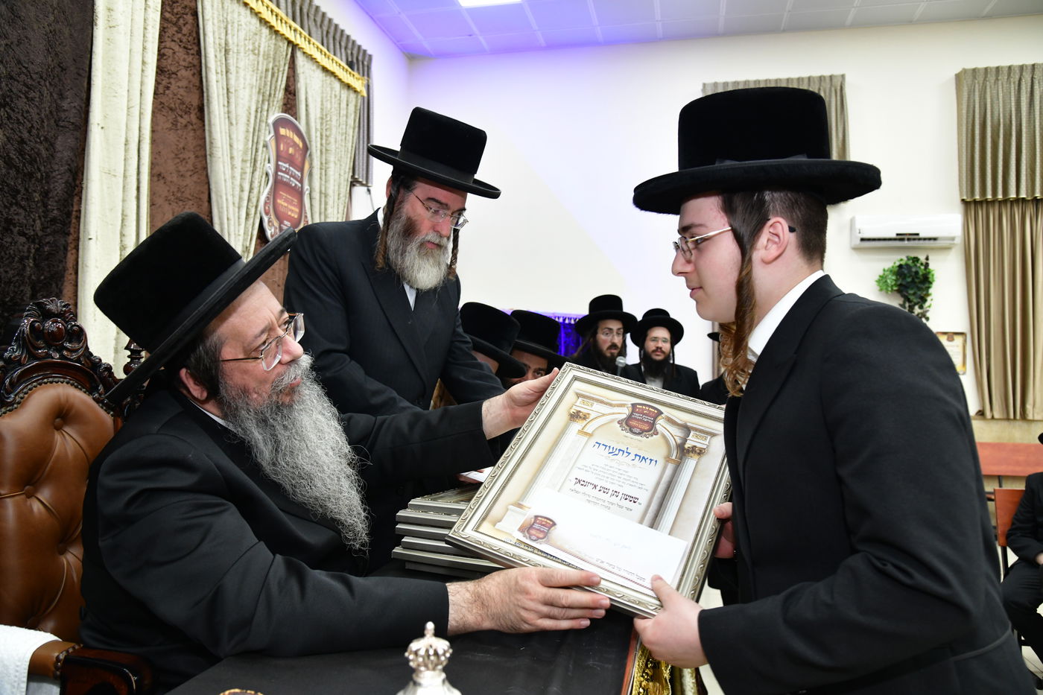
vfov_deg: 47.9
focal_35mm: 27
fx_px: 782
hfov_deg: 67.4
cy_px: 348
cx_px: 522
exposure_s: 1/100
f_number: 5.6
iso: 2000
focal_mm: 27
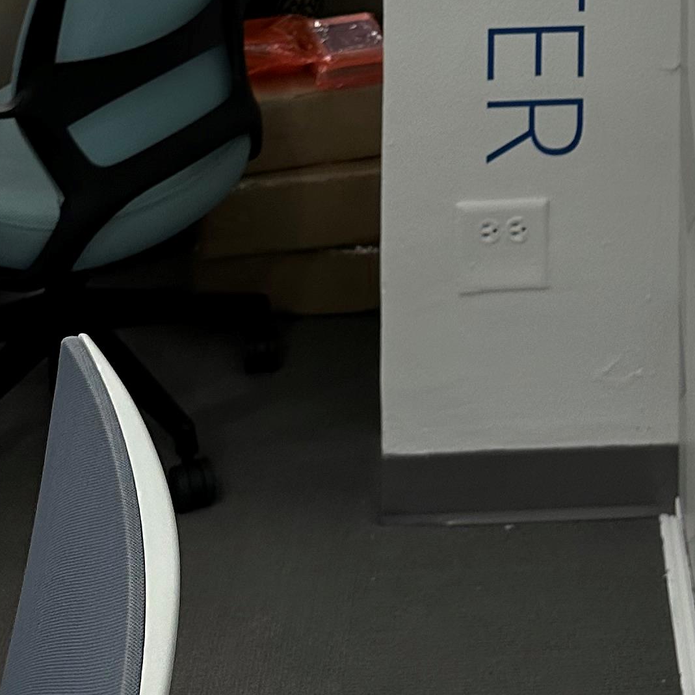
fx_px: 1817
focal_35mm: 80
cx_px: 661
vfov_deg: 18.3
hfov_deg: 21.1
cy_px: -444
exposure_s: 1/120
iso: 160
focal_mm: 6.86
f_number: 1.78
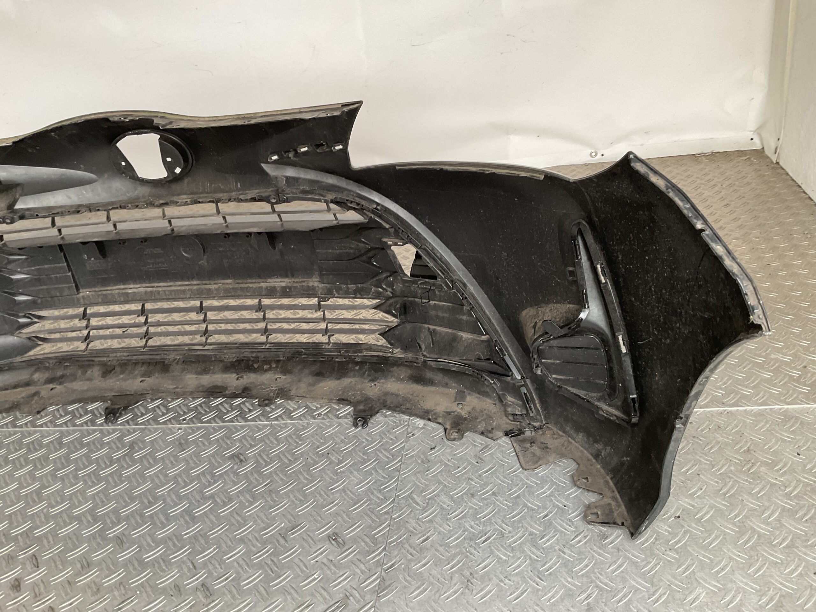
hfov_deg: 61.7
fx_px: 684
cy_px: 306
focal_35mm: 29
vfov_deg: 48.2
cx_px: 408
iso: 40
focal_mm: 3
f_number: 1.8
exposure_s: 1/60
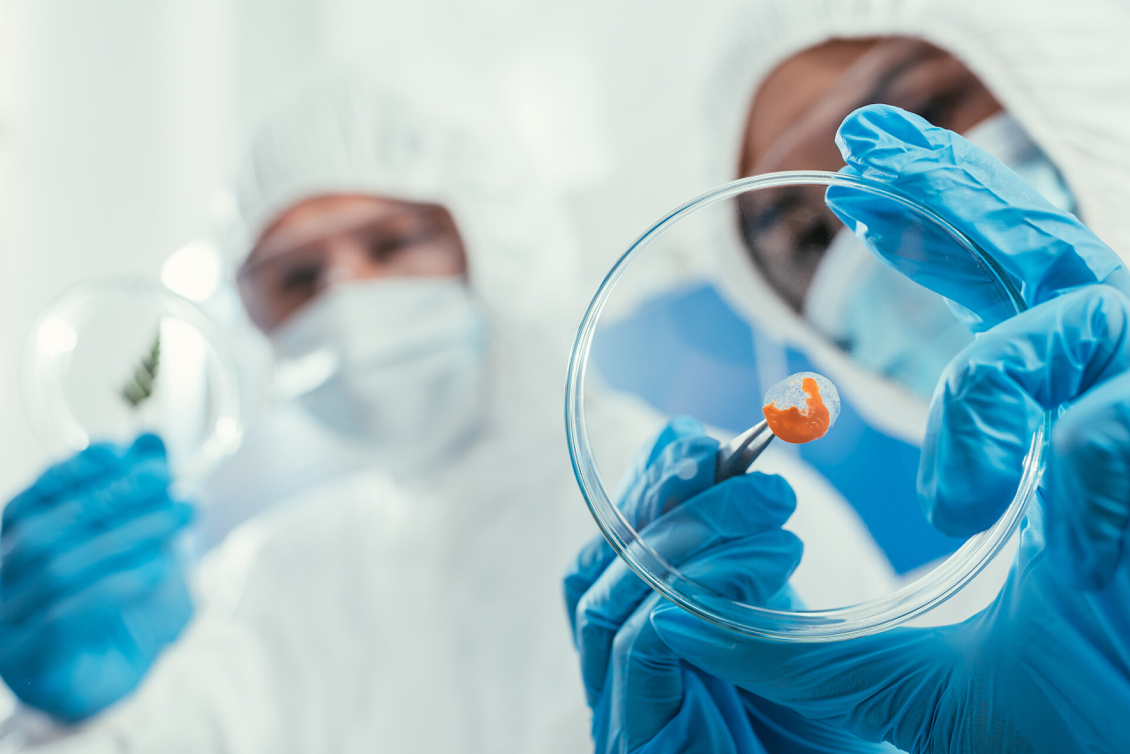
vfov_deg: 37.9
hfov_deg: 54.4
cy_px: 377
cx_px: 565
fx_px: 1099
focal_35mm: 35
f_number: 5
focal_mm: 35
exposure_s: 1/200
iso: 160
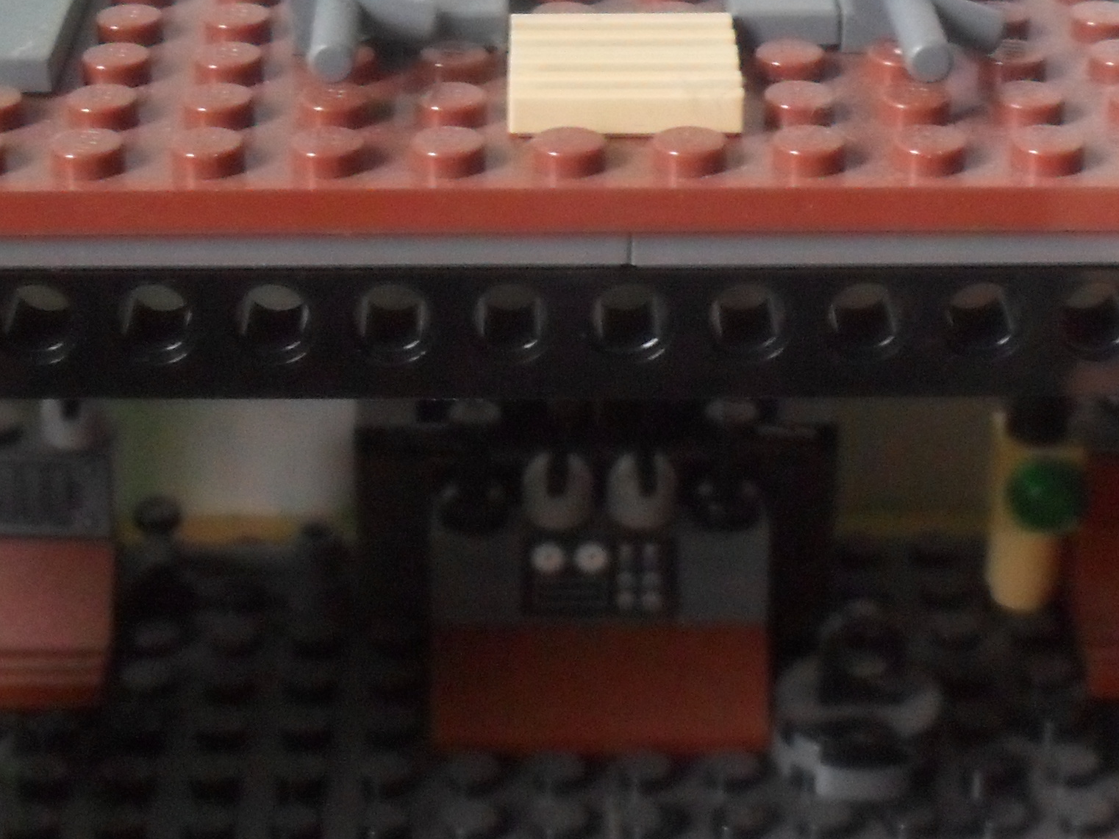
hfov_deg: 21.3
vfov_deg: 16.0
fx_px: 2974
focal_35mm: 92
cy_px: 268
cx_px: 606
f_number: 3
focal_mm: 6.3
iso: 320
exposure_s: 1/15
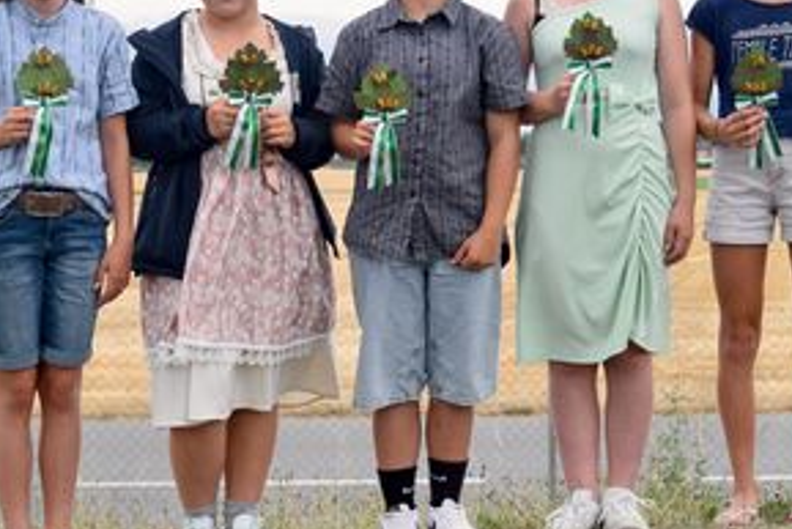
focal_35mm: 98
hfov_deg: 20.6
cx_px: 603
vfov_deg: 14.0
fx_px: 2155
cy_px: 162
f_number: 4.5
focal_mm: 35
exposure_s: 1/1250
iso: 400
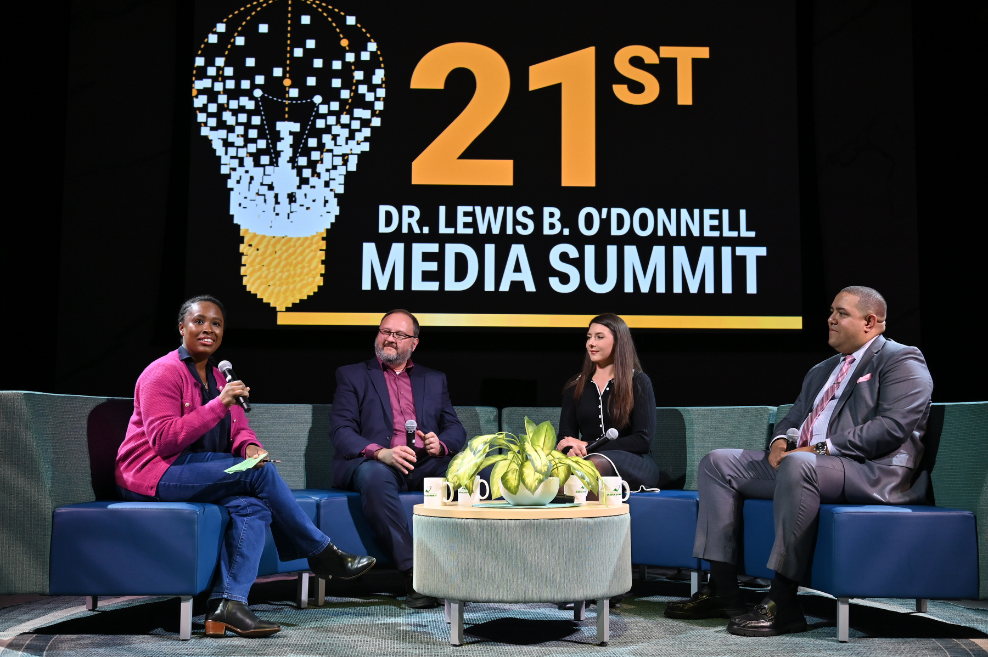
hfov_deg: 50.7
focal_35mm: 38
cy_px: 328
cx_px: 494
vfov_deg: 35.0
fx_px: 1042
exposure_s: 1/200
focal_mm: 38
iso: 1000
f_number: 6.3
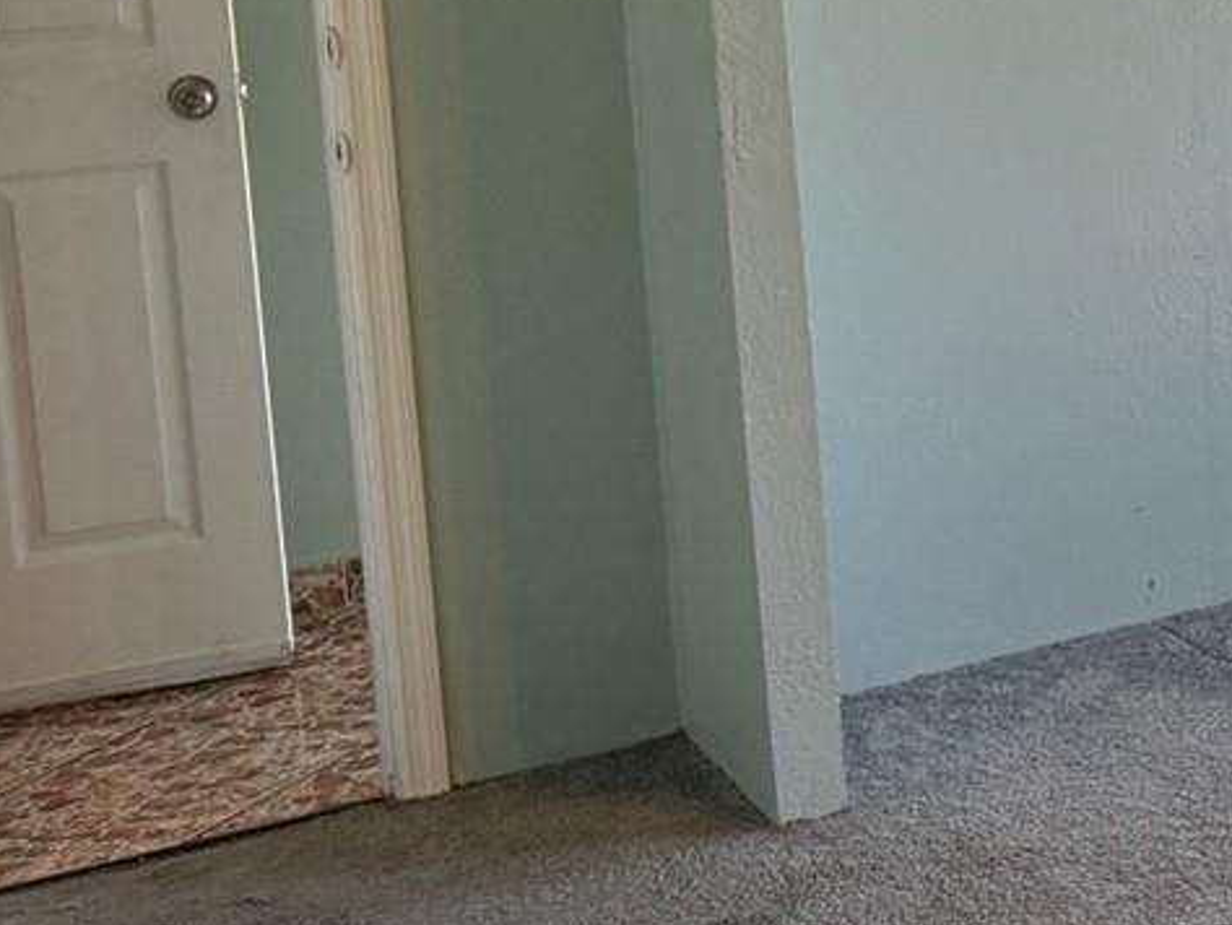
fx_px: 2884
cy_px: -39
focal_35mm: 81
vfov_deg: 17.7
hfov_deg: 19.9
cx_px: 1983
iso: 200
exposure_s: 1/178
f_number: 1.78
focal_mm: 6.76
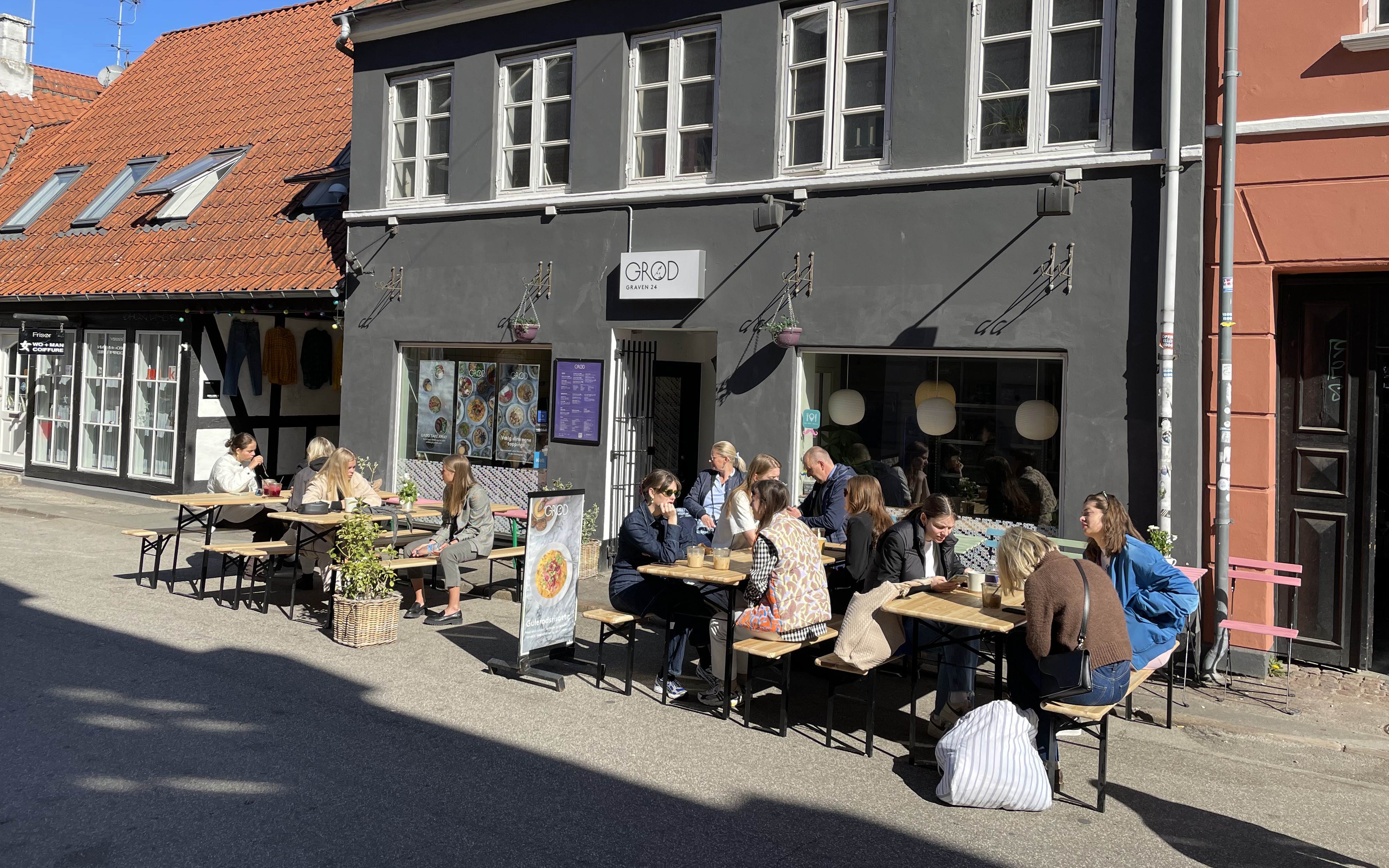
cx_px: 688
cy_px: 368
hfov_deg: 66.5
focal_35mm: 28
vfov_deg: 44.4
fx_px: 1060
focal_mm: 4.2
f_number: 1.6
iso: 32
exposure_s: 1/2398
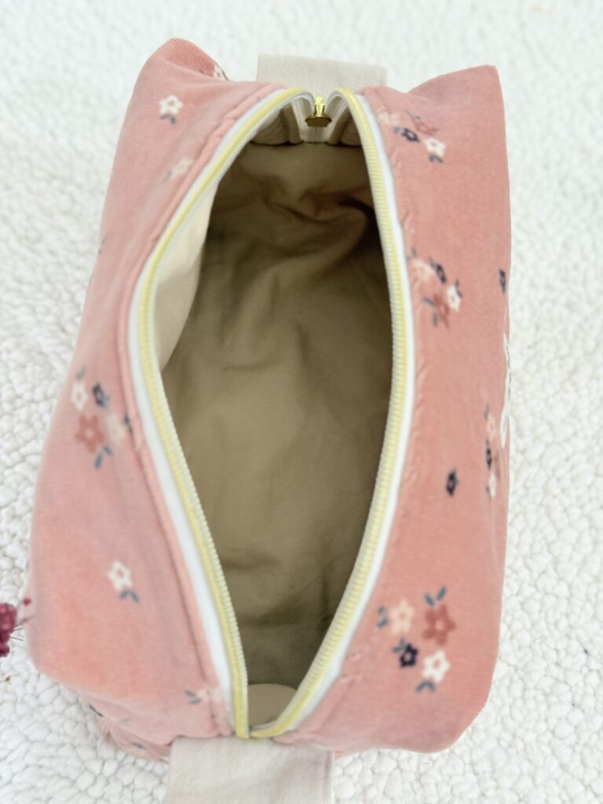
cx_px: 302
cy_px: 402
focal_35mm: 48
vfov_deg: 39.7
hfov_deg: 30.3
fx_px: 1115
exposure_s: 1/60
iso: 200
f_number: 1.78
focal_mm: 6.76
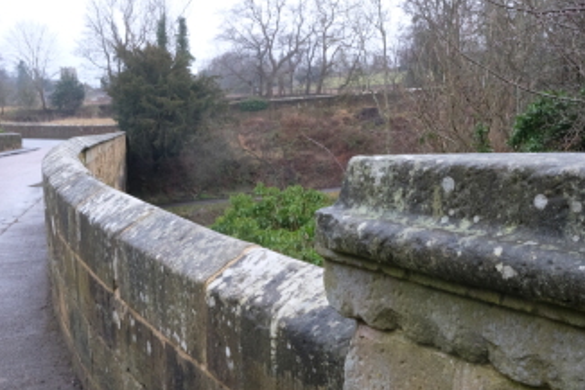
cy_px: 204
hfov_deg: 45.3
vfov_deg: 31.2
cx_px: 341
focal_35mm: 43
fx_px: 698
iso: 1600
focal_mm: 23
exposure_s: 1/20
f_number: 16
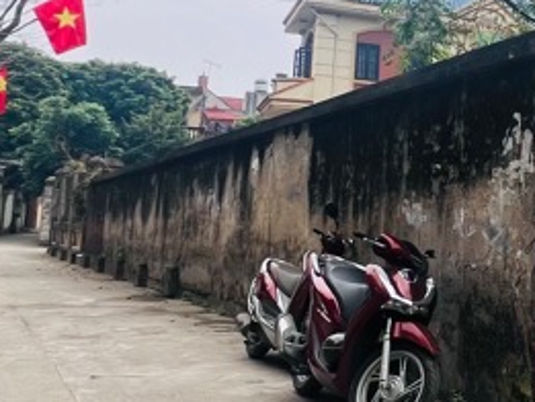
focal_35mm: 51
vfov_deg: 28.4
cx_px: 707
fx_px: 789
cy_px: 144
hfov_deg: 29.6
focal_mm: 1.57
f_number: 1.8
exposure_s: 1/595
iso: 32
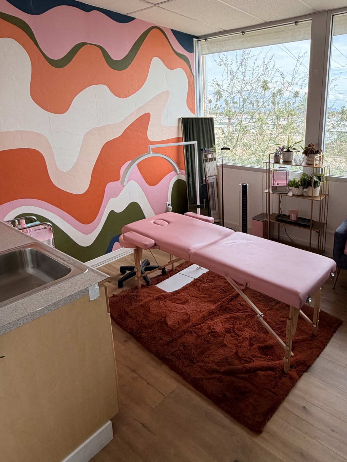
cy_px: 196
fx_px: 307
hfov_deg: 57.3
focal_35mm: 23
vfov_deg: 73.5
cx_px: 237
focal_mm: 2.22
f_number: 2.2
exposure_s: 1/121
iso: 80
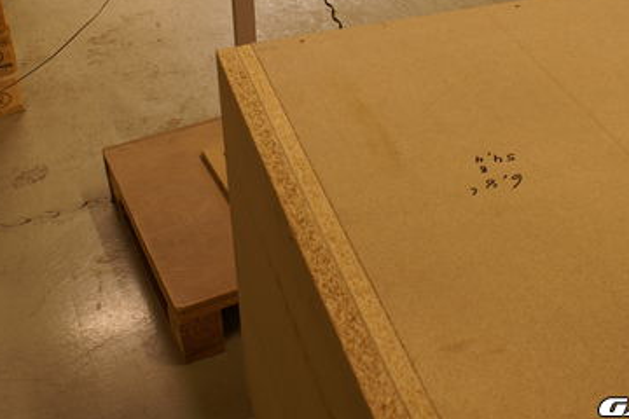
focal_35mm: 48
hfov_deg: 41.1
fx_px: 839
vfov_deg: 27.2
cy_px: 52
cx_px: 339
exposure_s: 1/30
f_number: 3.5
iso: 200
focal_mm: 18
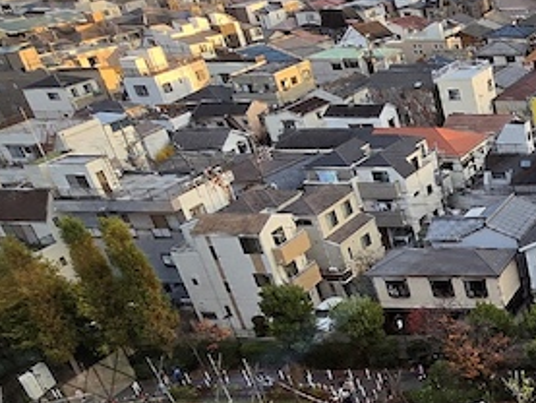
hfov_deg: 28.8
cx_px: 762
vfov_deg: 27.2
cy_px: 465
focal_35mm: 48
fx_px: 744
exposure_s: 1/137
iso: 50
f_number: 2.2
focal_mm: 2.2
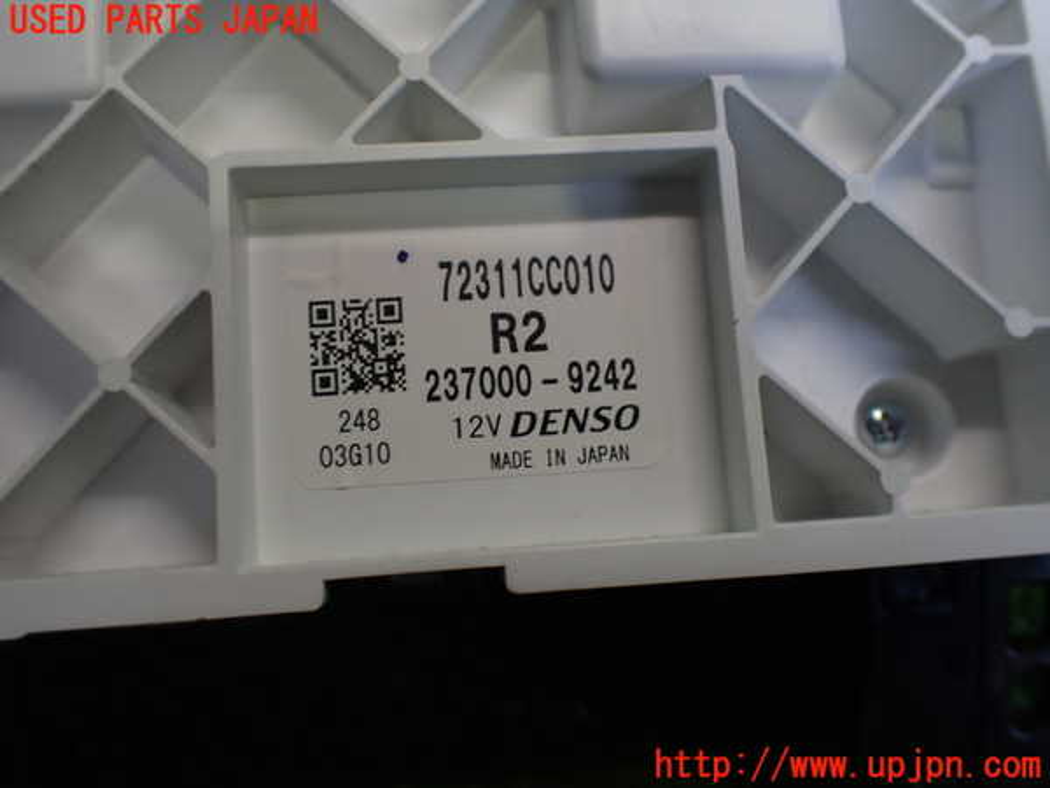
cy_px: 394
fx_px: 910
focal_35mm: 30
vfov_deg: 46.8
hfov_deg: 60.0
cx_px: 525
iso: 200
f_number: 2.3
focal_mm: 5.4
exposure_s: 1/125
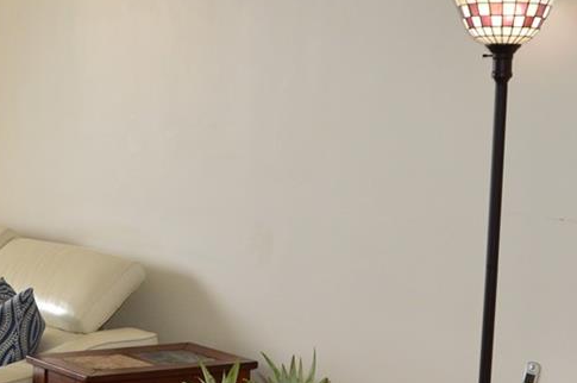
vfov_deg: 15.2
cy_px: 316
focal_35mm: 89
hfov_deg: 22.1
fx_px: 1425
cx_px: 7
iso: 400
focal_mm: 18
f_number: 4.5
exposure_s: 1/200
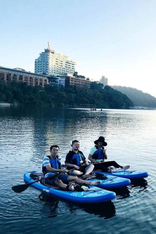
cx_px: 152
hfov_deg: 31.9
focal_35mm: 39
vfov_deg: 49.6
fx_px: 254
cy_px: 117
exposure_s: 1/1153
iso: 20
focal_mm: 3.99
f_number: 1.8
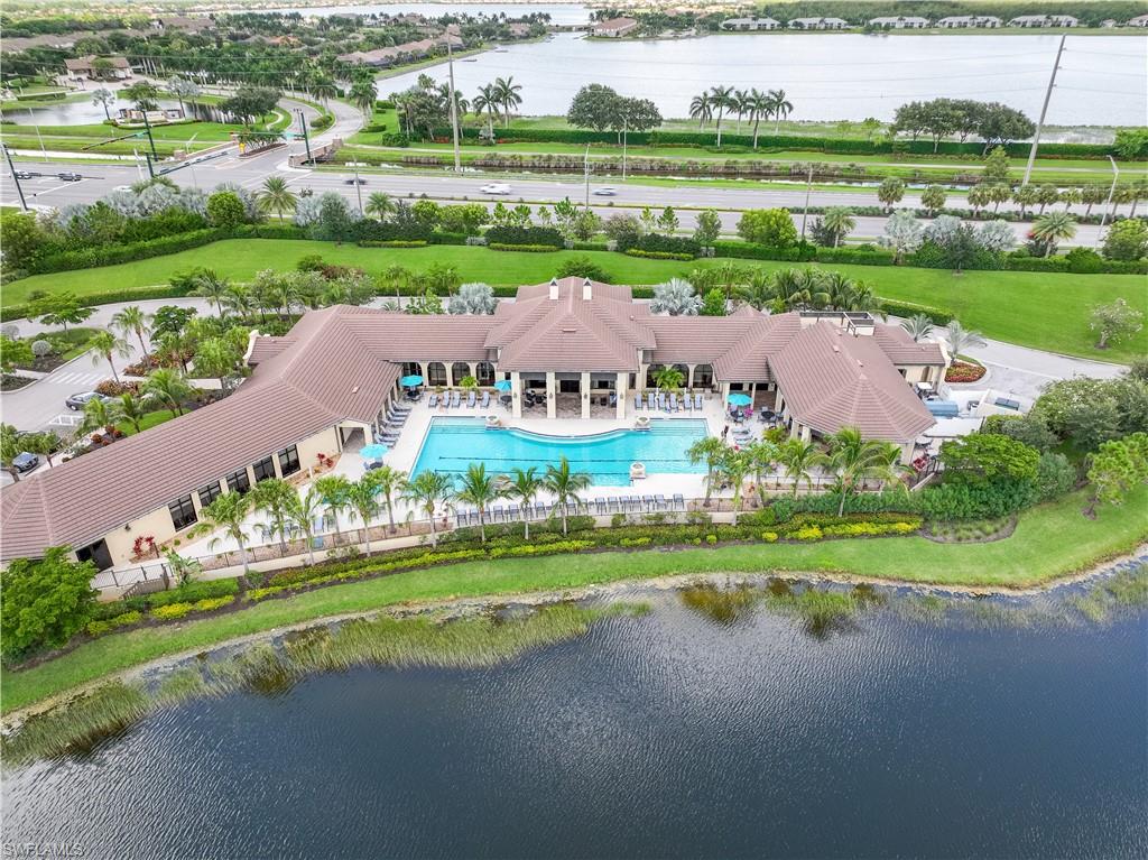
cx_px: 574
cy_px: 430
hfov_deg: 71.6
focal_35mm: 24
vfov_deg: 56.8
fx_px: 796
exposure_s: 1/20
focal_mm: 12.29
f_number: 2.8
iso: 100
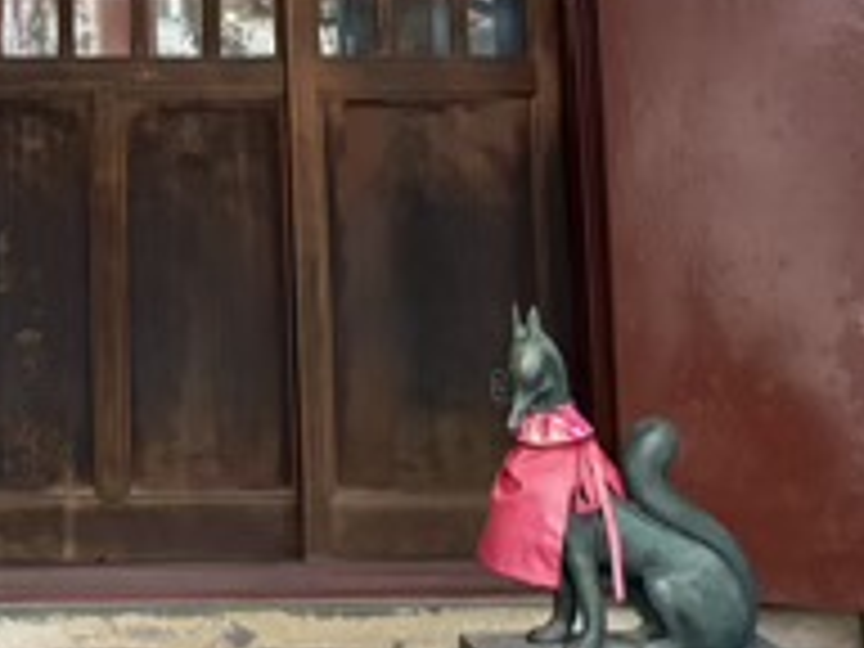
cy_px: -250
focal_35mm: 95
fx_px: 2371
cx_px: -94
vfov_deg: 14.7
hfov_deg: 19.7
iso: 500
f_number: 1.6
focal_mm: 5.96
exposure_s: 1/50
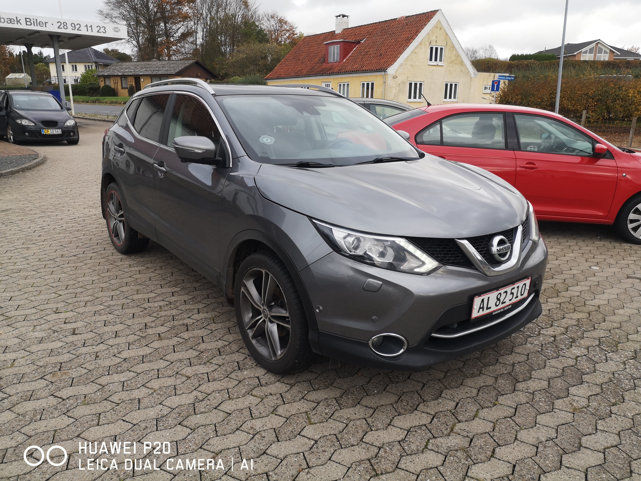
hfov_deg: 65.3
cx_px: 320
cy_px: 240
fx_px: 500
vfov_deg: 51.4
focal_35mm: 27
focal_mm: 3.95
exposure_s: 1/461
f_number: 1.8
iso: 50
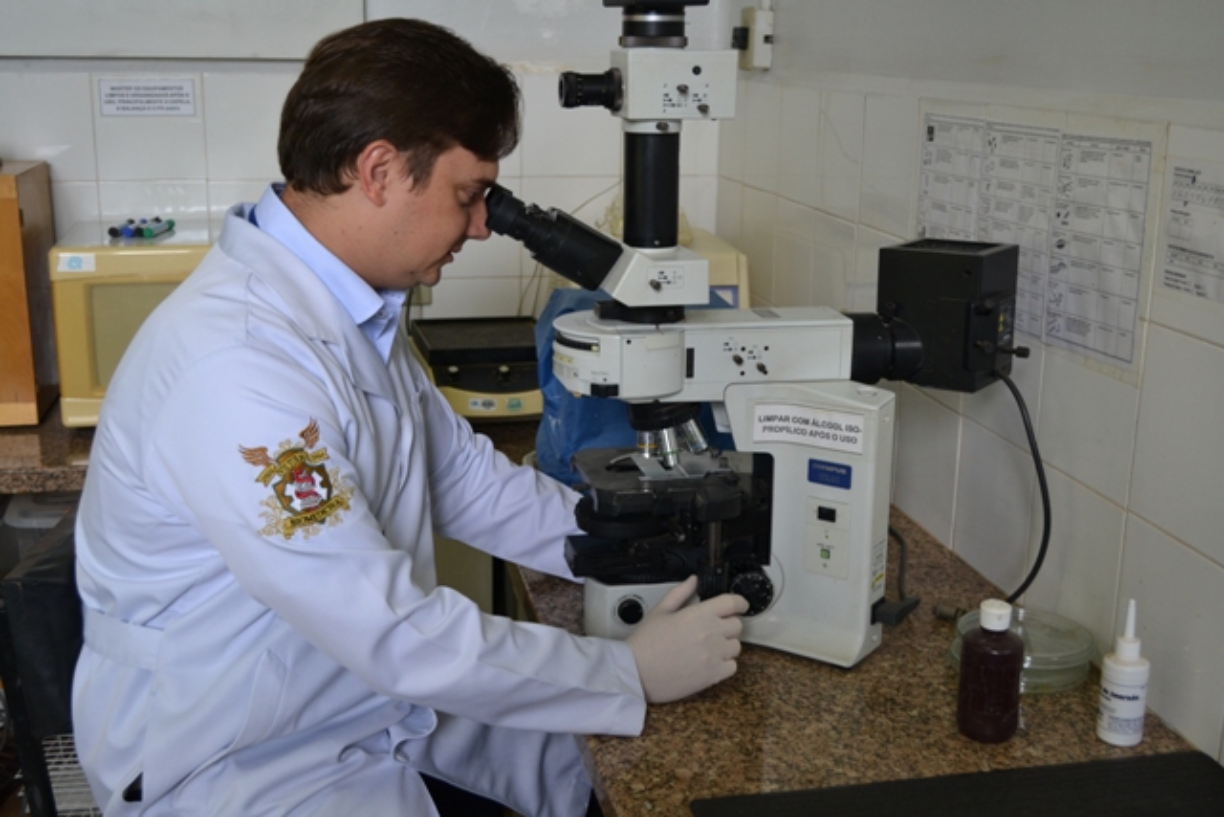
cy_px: 408
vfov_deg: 31.9
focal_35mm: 42
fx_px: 1428
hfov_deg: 46.4
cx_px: 612
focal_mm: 28
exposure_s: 1/60
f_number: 4.5
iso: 400
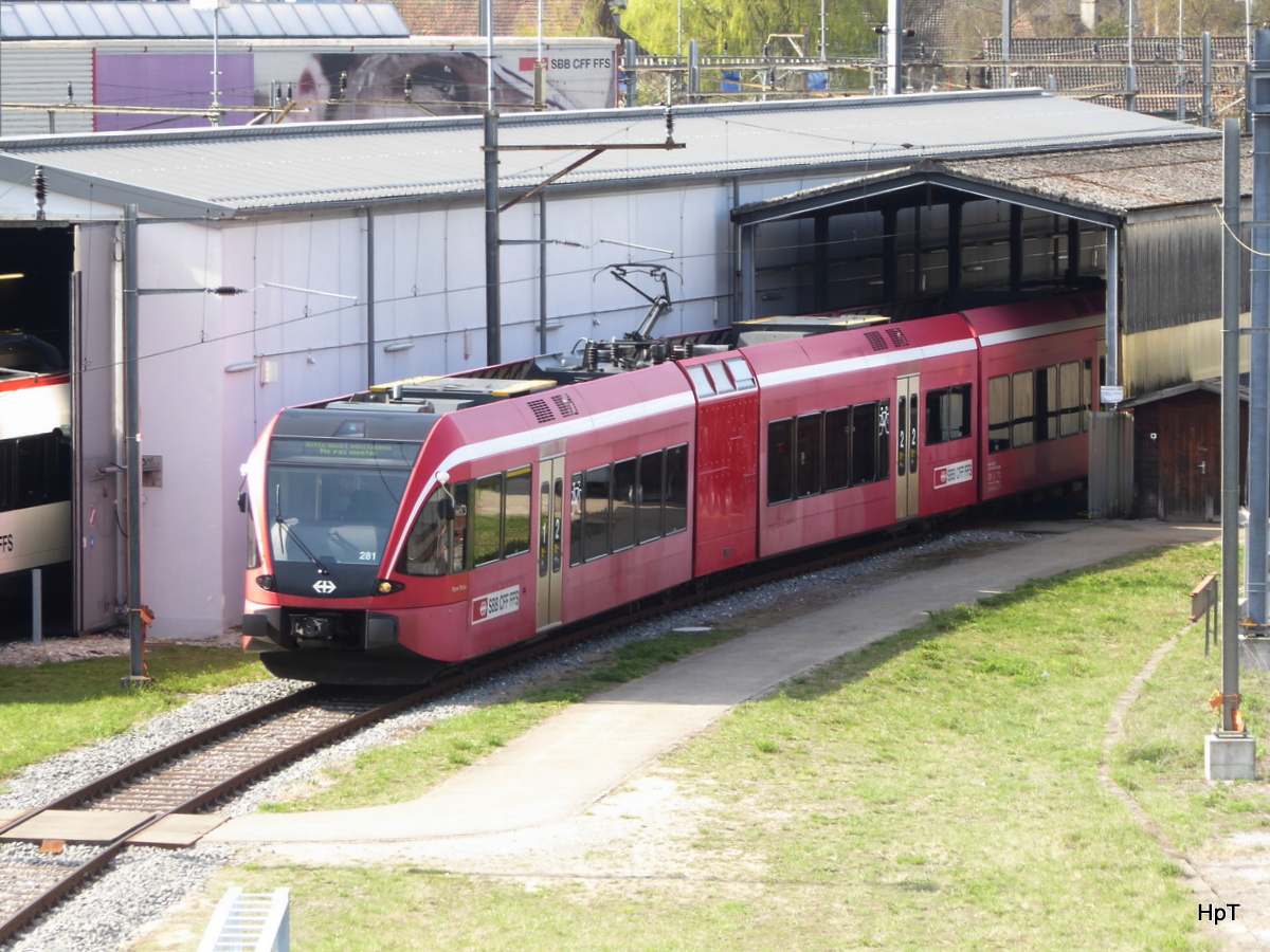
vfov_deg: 5.8
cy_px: 476
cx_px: 635
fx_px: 9429
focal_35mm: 257
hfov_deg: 7.7
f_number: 5.6
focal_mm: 41.4
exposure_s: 1/80
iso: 100
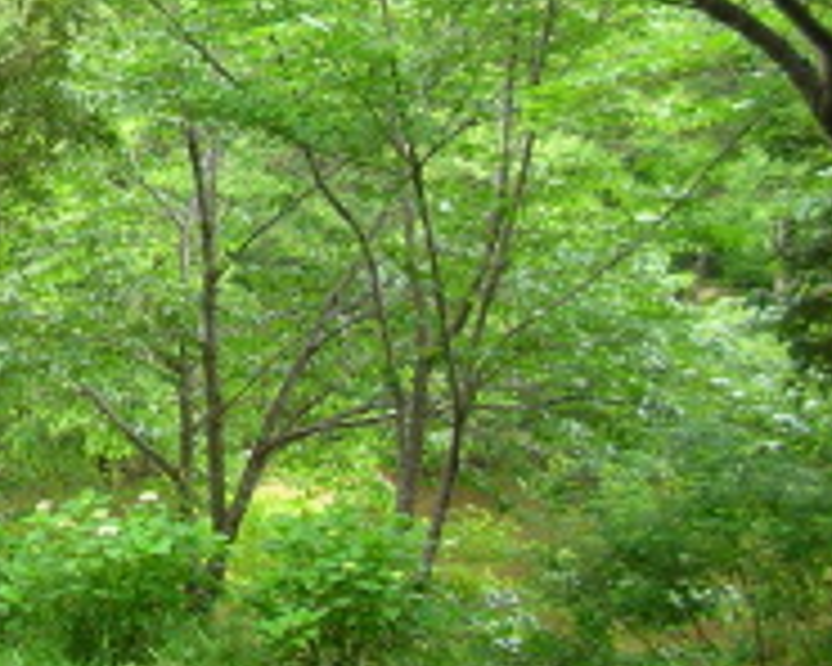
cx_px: -279
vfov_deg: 16.4
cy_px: 32
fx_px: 2265
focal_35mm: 92
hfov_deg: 19.1
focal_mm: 5.8
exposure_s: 1/39.2
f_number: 2.8
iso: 50
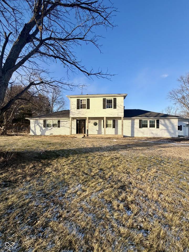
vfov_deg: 102.1
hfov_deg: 85.7
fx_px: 102
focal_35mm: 14
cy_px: 126
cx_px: 94
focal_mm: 2.22
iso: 40
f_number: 2.2
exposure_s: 1/770
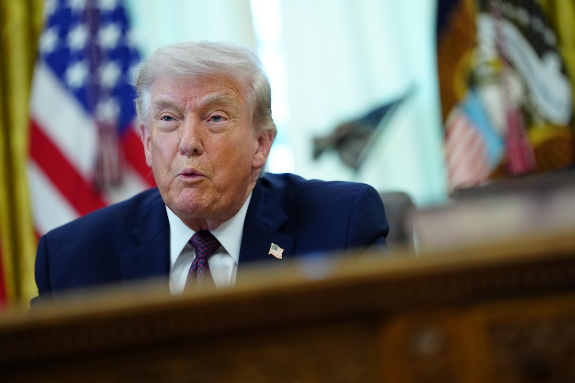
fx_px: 2044
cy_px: 192
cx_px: 288
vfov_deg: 10.7
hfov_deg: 16.0
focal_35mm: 128
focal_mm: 128
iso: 2500
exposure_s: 1/320
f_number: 2
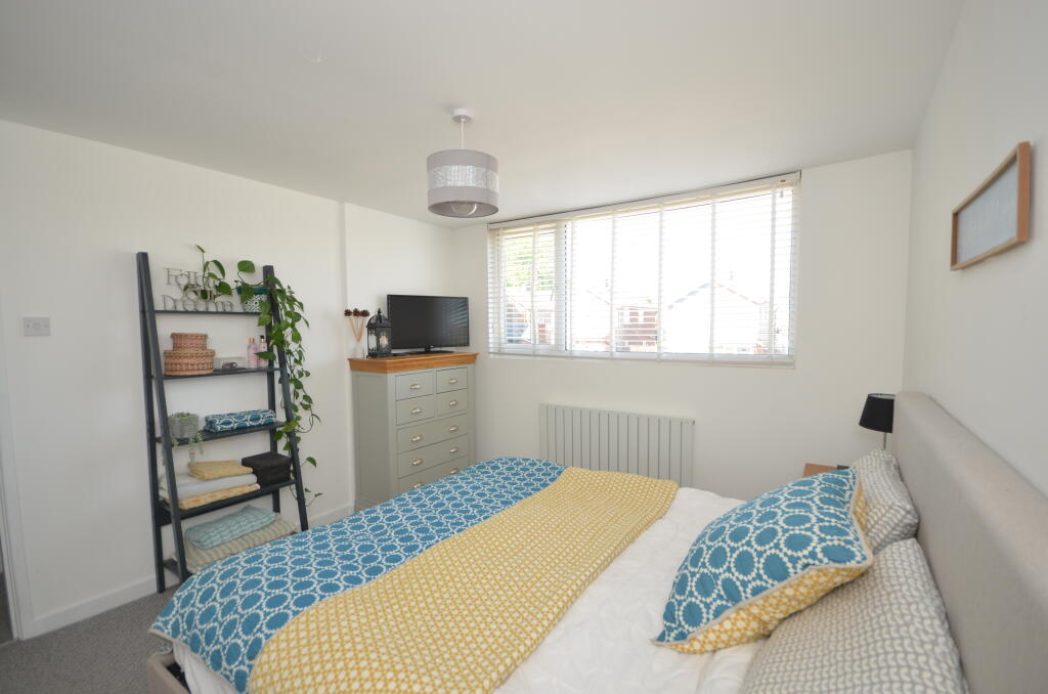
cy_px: 347
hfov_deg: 100.5
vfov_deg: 77.1
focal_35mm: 15
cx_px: 524
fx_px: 436
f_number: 4.5
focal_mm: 10
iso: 200
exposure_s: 1/80
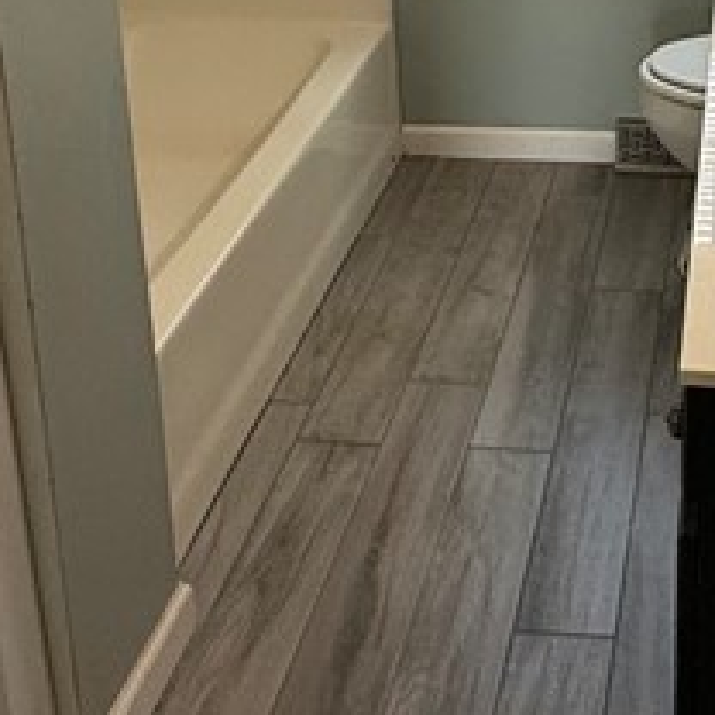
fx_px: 1425
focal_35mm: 61
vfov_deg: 25.2
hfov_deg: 27.1
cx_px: 660
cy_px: -158
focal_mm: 2.22
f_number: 2.2
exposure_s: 1/120
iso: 250
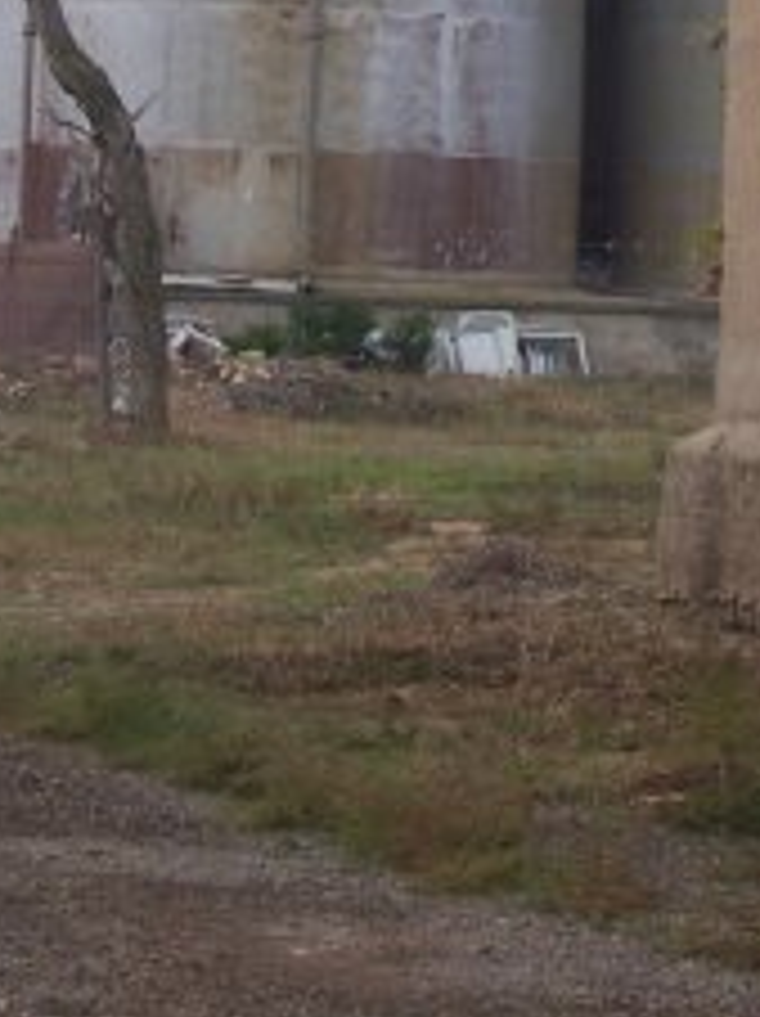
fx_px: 8417
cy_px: -292
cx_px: 580
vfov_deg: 6.8
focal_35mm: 287
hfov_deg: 5.2
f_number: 5.6
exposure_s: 1/125
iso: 80
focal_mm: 18
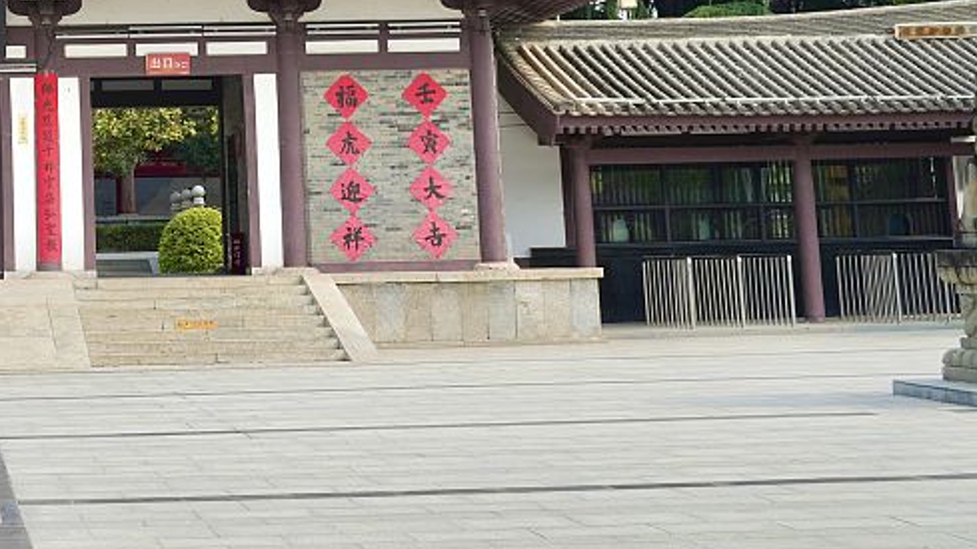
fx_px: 1865
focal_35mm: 72
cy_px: -170
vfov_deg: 15.9
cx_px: -54
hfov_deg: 27.3
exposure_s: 1/500
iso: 100
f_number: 4.5
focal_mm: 28
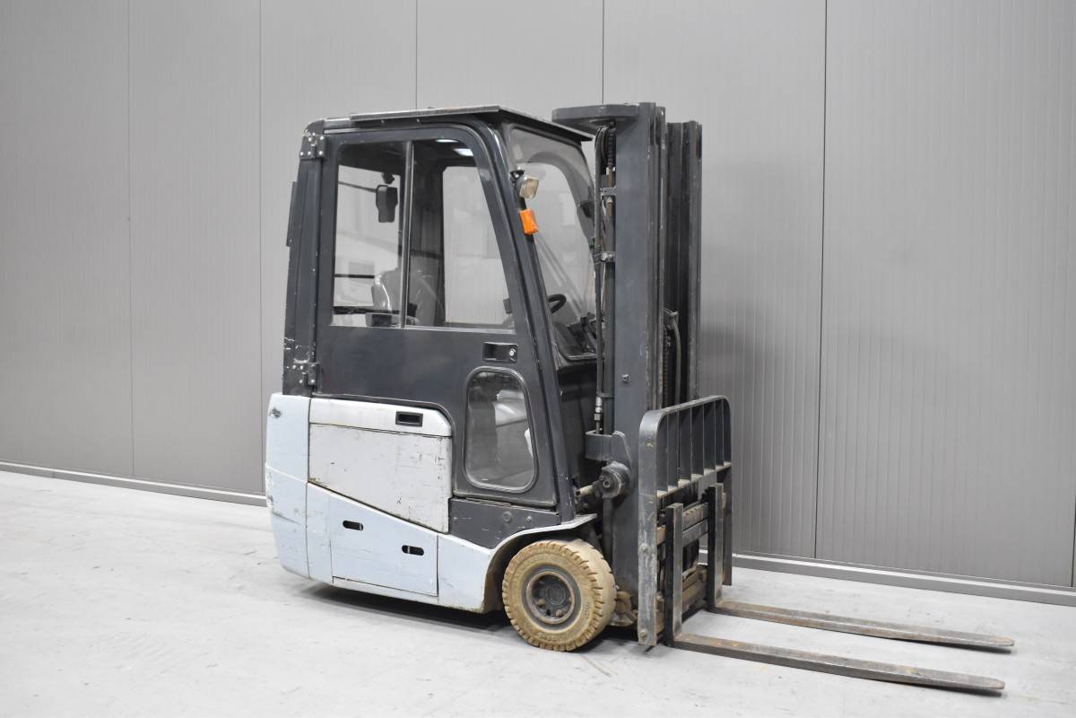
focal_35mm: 36
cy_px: 359
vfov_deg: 36.9
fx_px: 1076
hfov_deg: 53.1
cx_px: 538
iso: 1600
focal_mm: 24
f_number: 4.5
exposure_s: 1/30
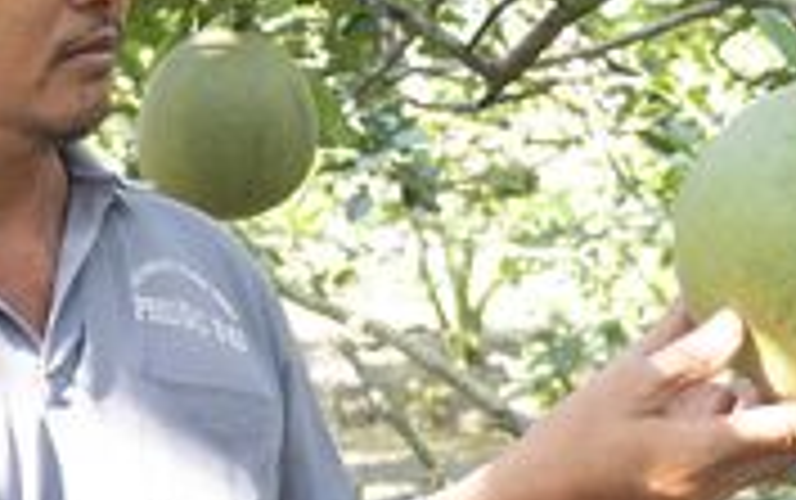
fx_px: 2041
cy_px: 149
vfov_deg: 13.9
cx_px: 279
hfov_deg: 22.0
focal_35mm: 94
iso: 320
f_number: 5
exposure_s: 1/100
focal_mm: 32
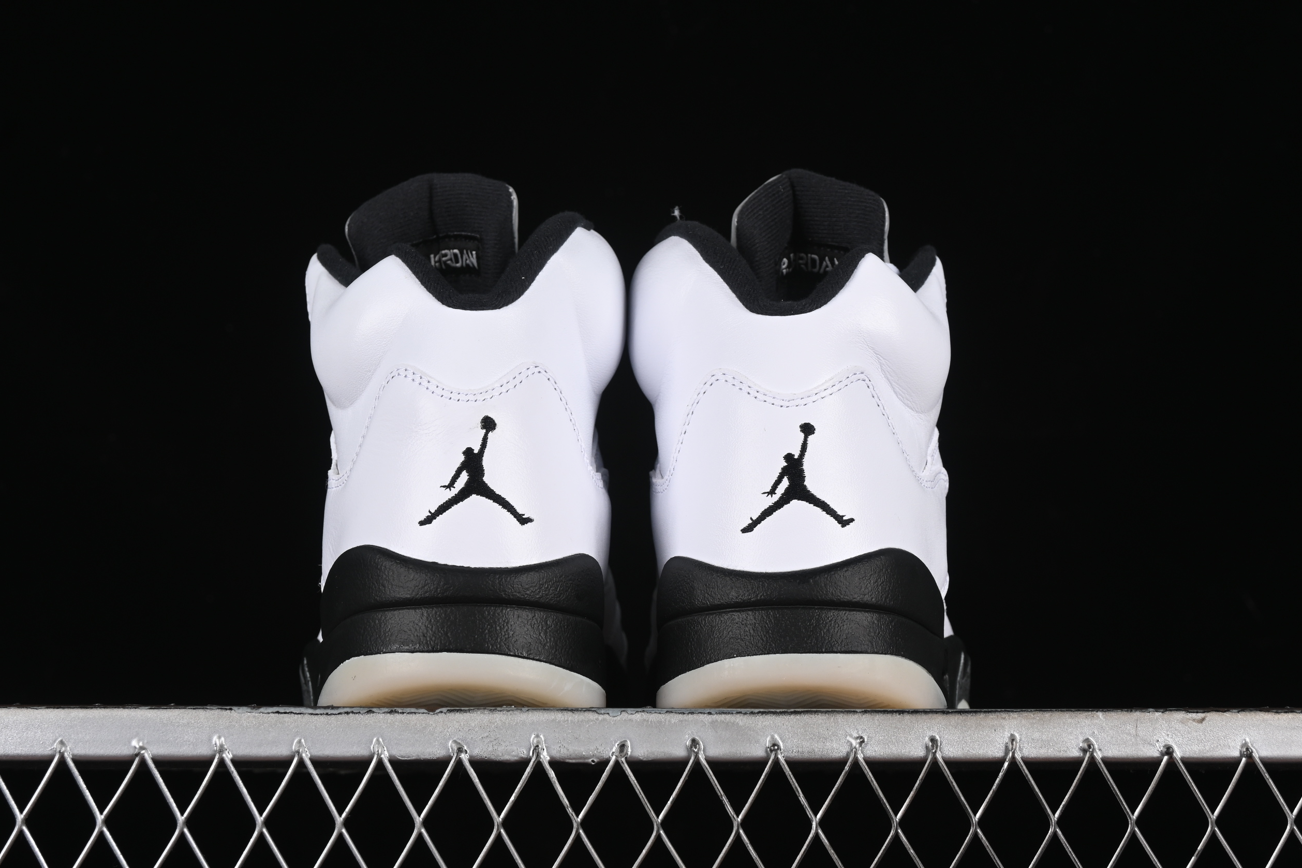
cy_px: 407
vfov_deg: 16.5
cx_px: 643
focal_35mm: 83
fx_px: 3001
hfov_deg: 24.5
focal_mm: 50
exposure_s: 1/100
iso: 160
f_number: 8
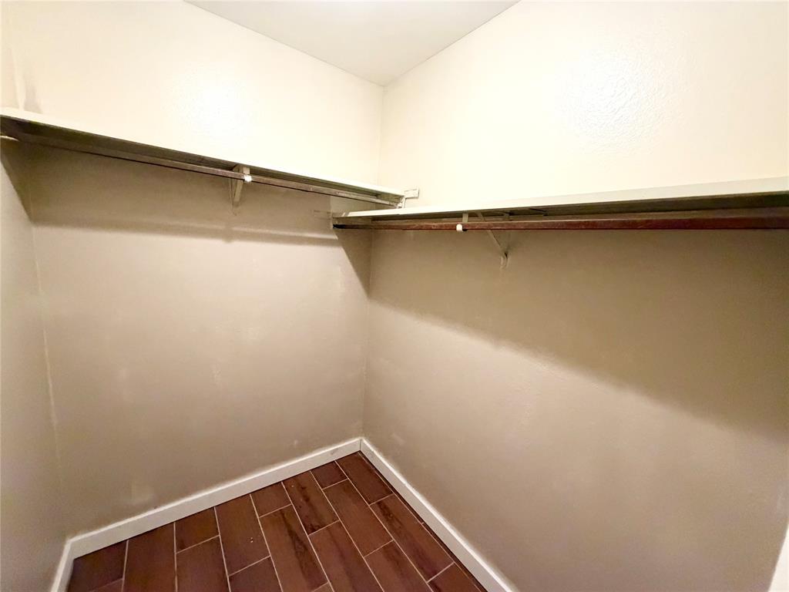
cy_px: 296
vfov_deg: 85.7
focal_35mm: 14
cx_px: 394
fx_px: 319
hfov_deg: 102.1
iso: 640
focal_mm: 2.22
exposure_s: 1/60
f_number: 2.2
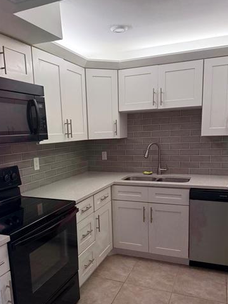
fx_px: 263
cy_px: 183
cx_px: 103
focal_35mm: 30
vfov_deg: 59.5
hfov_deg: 46.7
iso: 200
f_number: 1.78
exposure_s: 1/130
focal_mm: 6.76
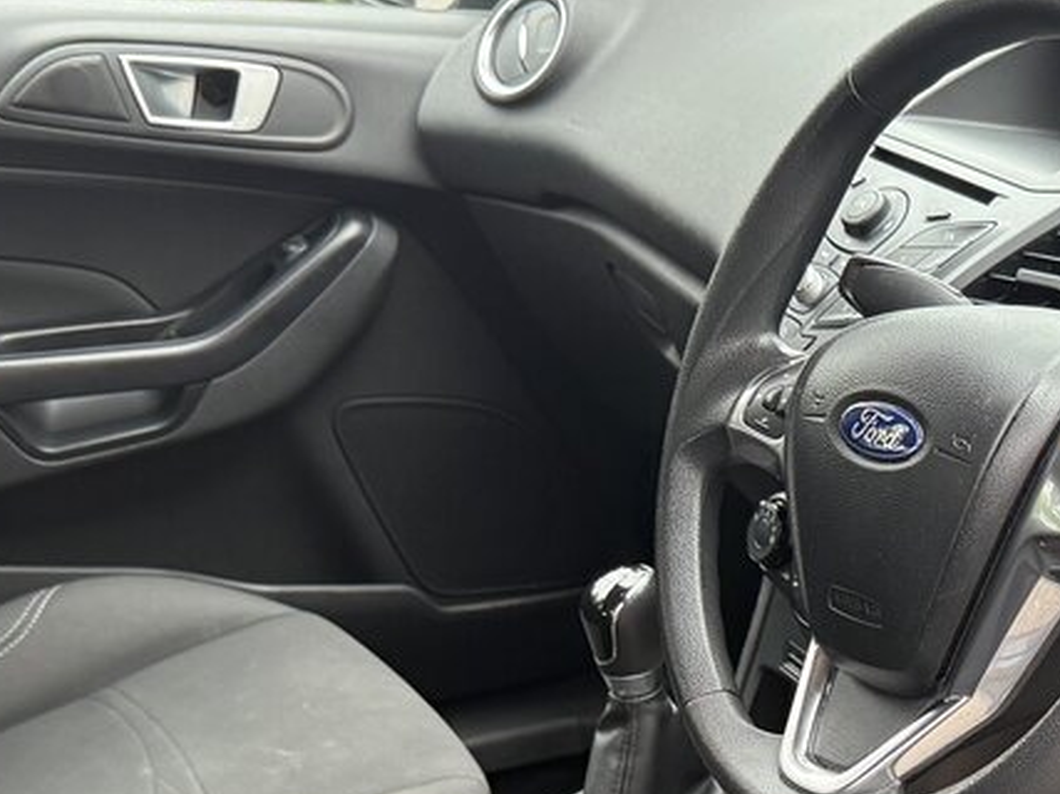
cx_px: 998
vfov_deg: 19.4
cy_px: 906
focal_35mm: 72
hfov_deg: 26.0
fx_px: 2204
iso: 200
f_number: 1.78
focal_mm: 6.76
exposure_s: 1/121
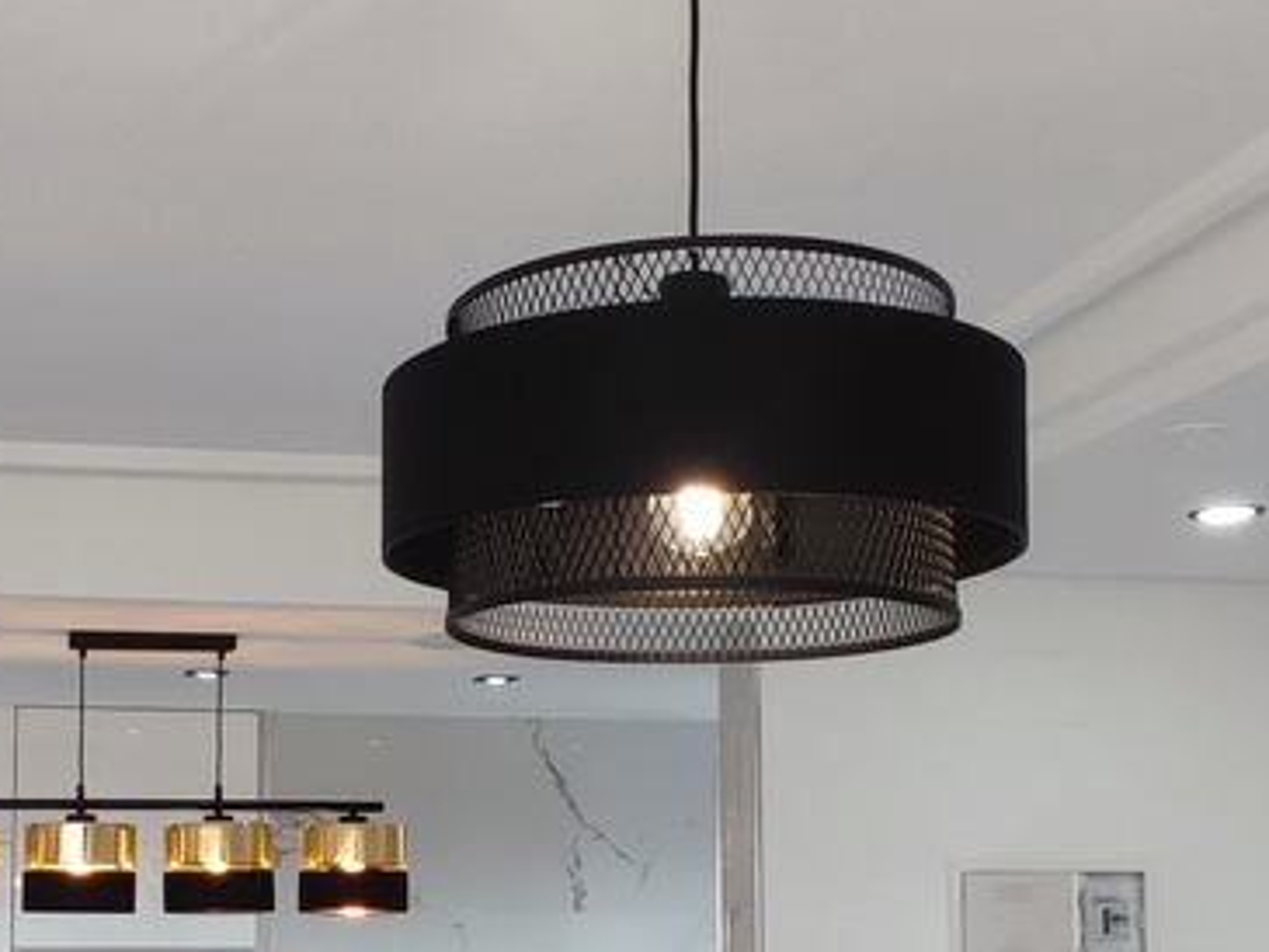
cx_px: 334
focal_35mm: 56
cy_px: 789
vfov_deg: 25.6
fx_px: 2054
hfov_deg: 33.7
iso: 137
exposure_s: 1/100
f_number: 2.2
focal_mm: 1.65
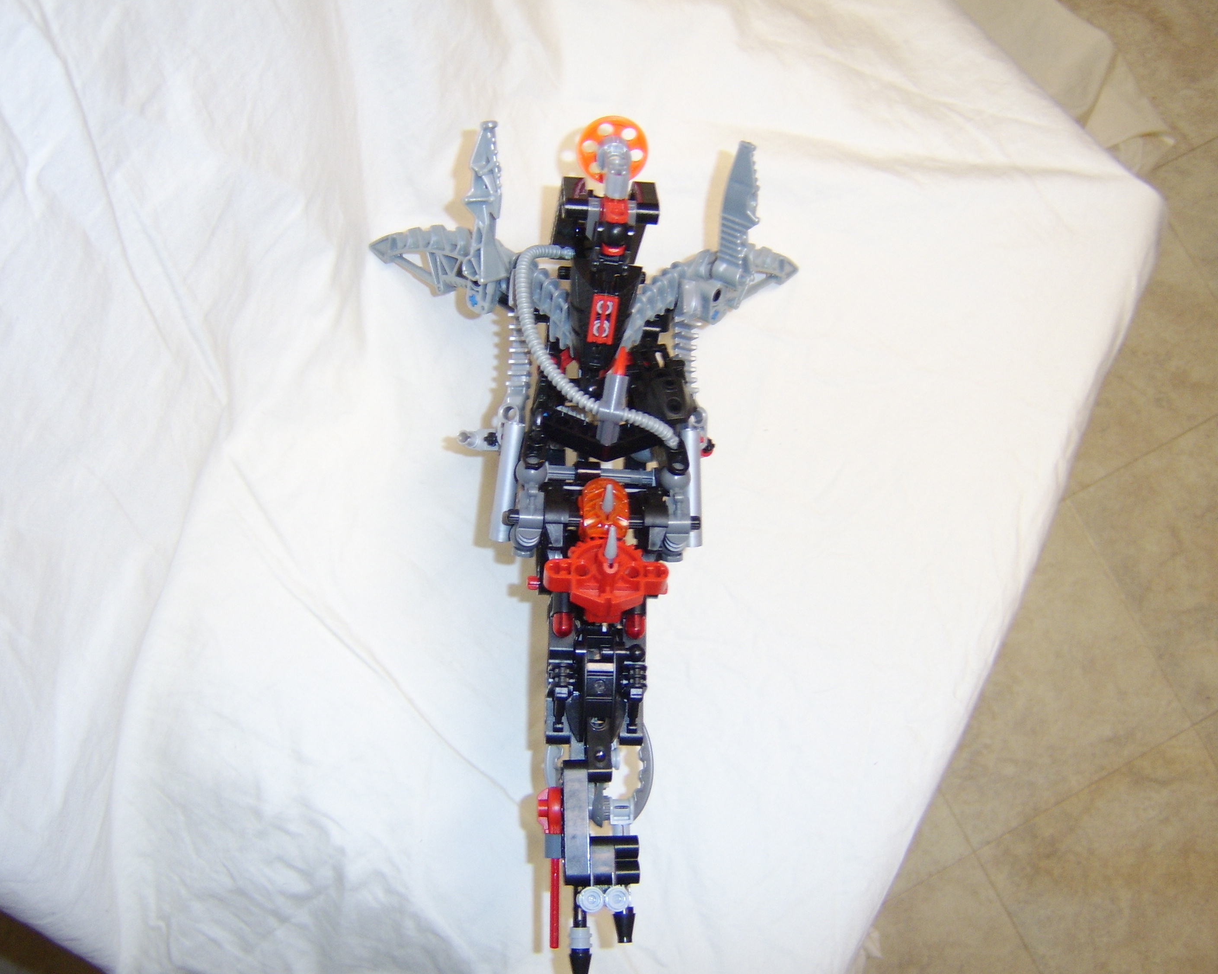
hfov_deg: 54.2
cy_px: 482
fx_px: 1189
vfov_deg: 44.5
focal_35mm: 33
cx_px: 588
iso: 141
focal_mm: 8.13
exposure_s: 1/30
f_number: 2.7
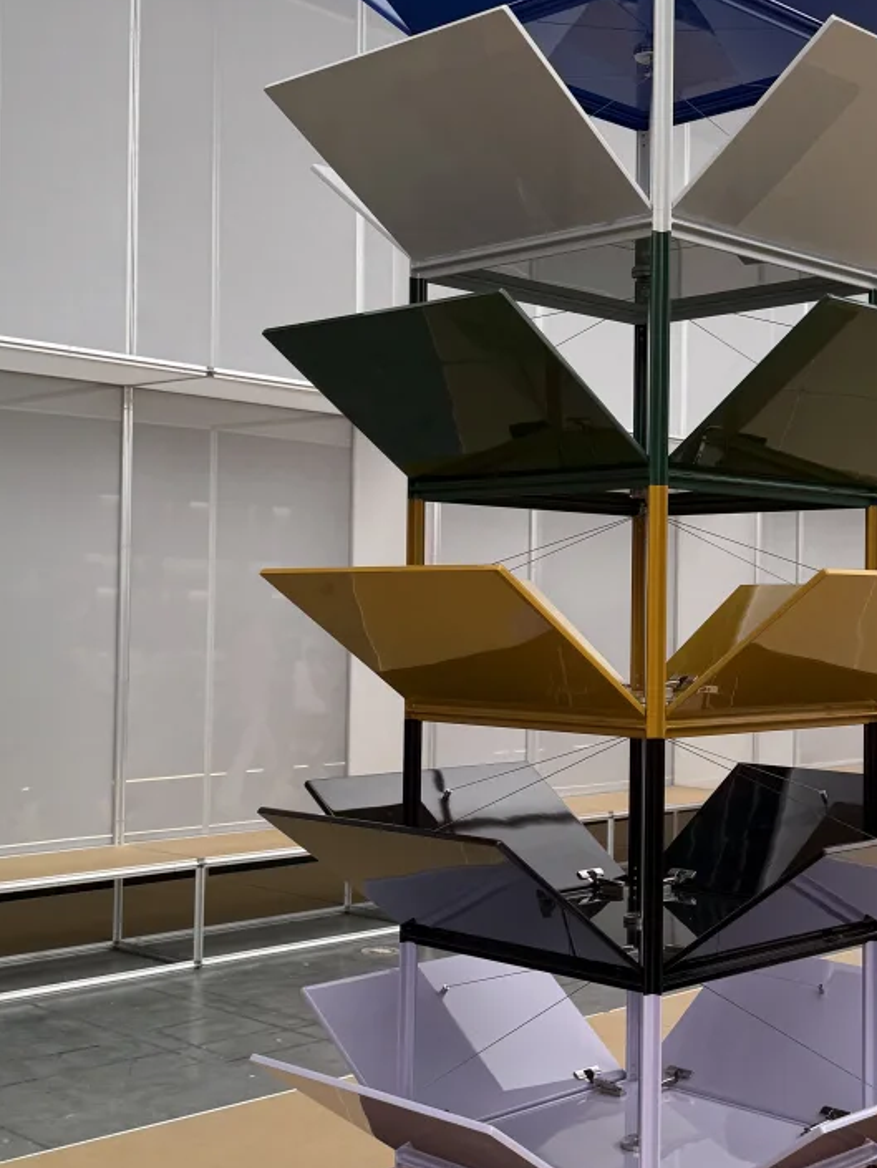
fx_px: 1655
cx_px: 683
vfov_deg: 38.9
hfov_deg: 29.1
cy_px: 578
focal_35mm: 49
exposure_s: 1/607
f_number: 1.78
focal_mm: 6.76
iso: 80
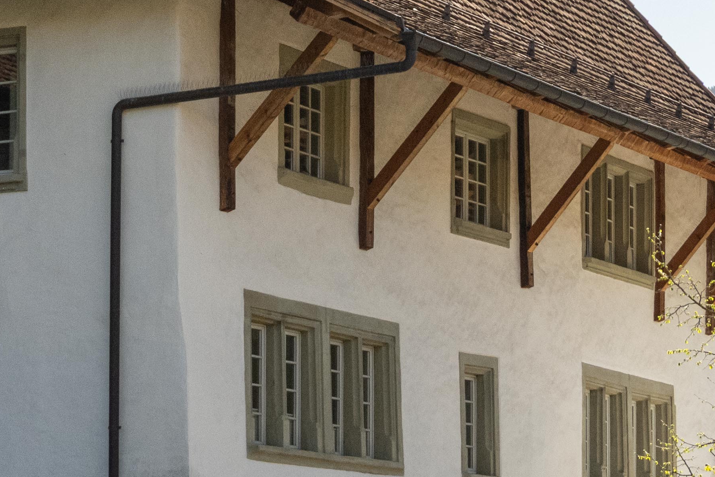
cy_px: -92
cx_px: 309
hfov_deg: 14.1
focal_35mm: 145
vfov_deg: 9.3
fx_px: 2885
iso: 800
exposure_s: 1/8000
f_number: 4
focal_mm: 31.5
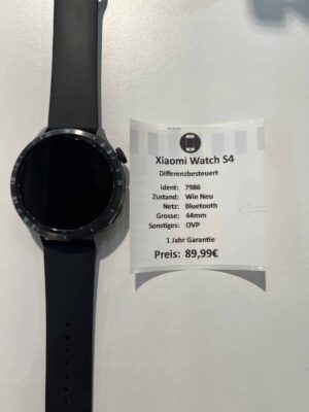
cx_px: 154
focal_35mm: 26
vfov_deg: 67.3
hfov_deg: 53.1
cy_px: 206
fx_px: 309
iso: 32
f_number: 1.5
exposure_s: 1/100
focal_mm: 5.7
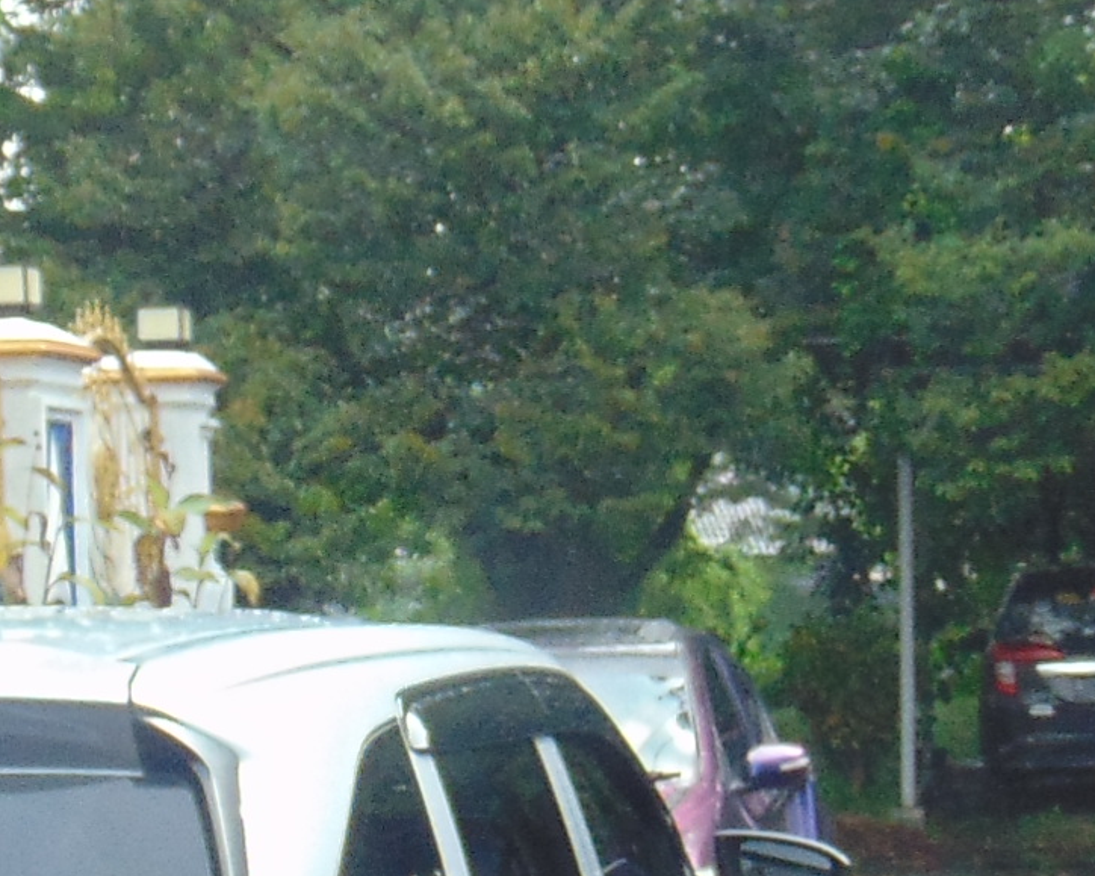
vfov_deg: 12.5
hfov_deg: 15.6
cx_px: 724
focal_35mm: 123
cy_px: 592
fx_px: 3986
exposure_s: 1/160
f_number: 3
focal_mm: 4.5
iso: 80
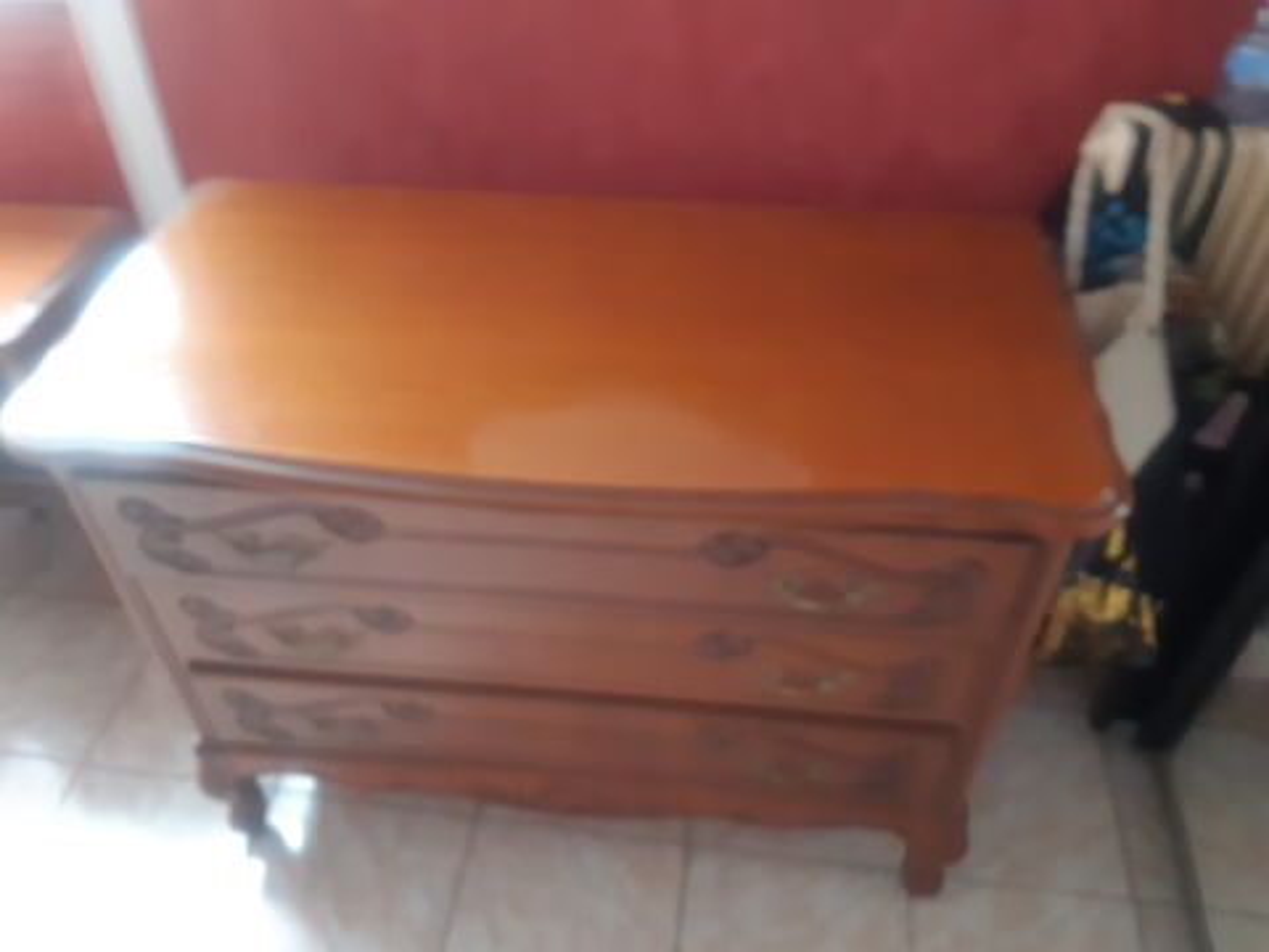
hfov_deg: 67.3
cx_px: 634
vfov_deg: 53.1
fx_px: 953
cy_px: 476
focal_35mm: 26
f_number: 1.7
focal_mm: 3.93
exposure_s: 1/33
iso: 250
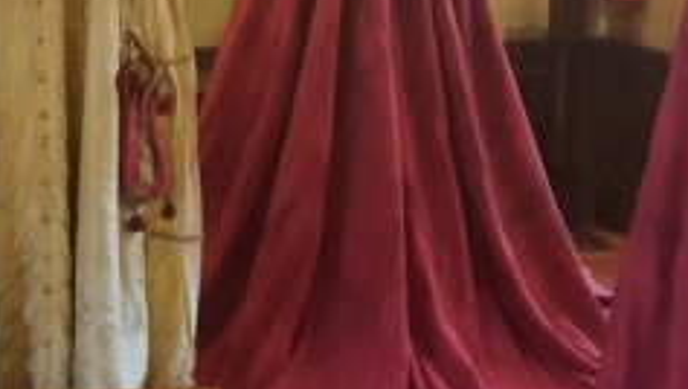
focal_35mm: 78
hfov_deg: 26.1
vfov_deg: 15.4
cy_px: 44
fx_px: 1425
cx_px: 49
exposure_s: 1/30
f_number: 2
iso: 320
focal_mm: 4.6
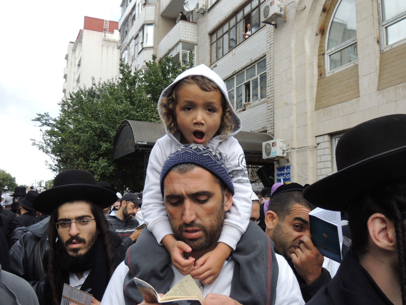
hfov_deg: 52.6
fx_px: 411
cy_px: 152
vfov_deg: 40.7
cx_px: 203
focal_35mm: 35
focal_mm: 6.2
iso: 100
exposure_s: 1/250
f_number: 3.3
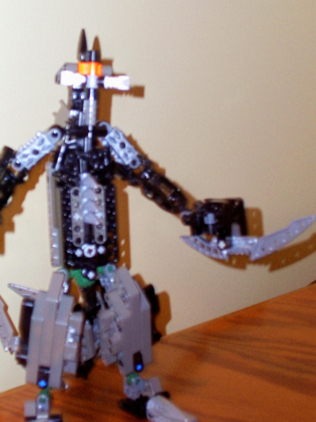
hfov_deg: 18.0
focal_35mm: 82
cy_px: 211
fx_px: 998
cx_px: 158
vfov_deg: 23.8
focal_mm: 13.5
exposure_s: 1/2
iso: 125
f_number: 4.1
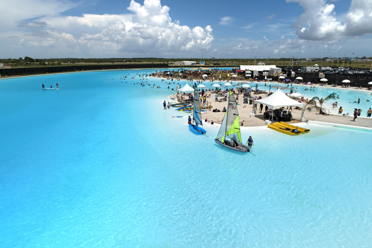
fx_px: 248
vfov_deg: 53.1
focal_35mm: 24
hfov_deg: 73.8
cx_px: 186
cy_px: 124
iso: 100
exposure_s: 1/120
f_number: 6.3
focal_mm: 8.8
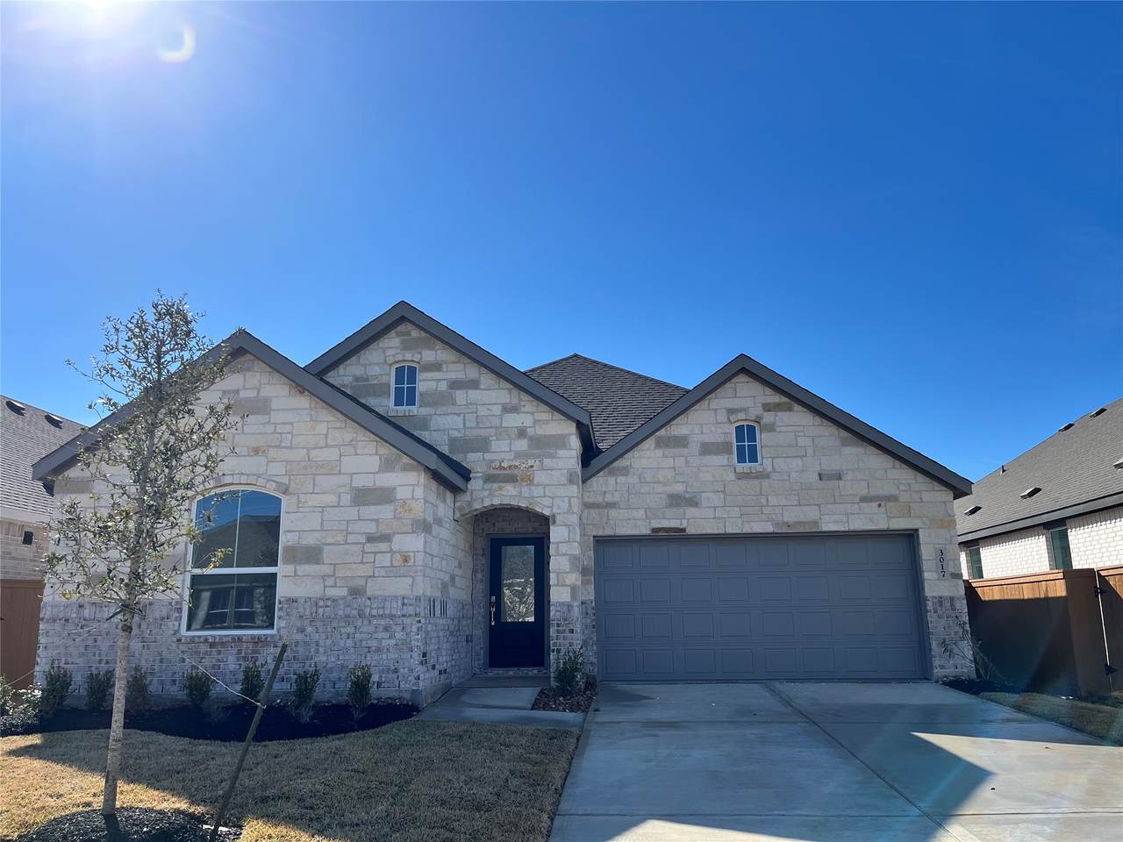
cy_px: 421
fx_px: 843
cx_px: 562
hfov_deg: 67.3
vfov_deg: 53.1
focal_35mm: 26
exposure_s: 1/4854
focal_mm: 5.1
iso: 50
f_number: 1.6
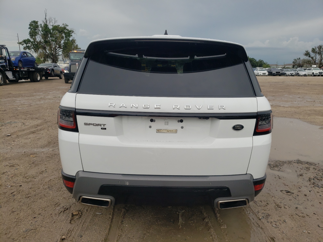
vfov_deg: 53.1
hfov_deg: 67.3
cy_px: 121
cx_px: 162
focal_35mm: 26
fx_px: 243
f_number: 1.5
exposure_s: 1/2500
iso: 50
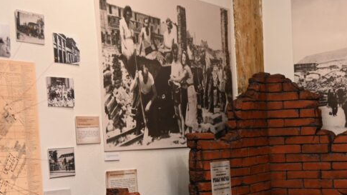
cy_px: 218
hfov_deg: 24.0
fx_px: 773
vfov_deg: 14.1
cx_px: 362
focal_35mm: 84
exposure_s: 1/8
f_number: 5
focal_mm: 38
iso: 250
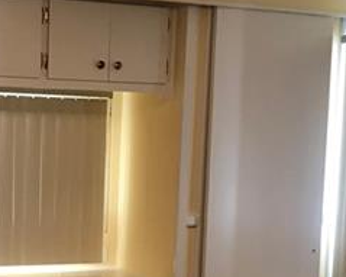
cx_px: 54
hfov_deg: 21.4
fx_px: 901
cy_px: 249
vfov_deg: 17.2
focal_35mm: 88
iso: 32
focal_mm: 3.99
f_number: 1.8
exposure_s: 1/20
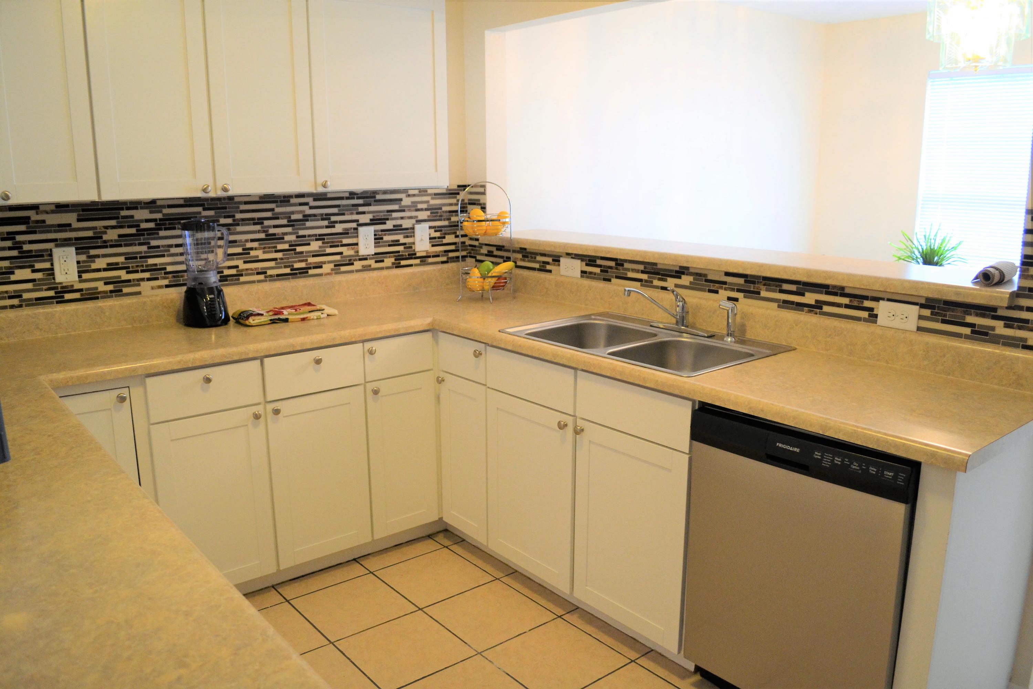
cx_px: 516
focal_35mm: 27
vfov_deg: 47.9
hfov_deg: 67.4
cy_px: 344
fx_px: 775
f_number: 3.5
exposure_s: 1/60
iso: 1000
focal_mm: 18
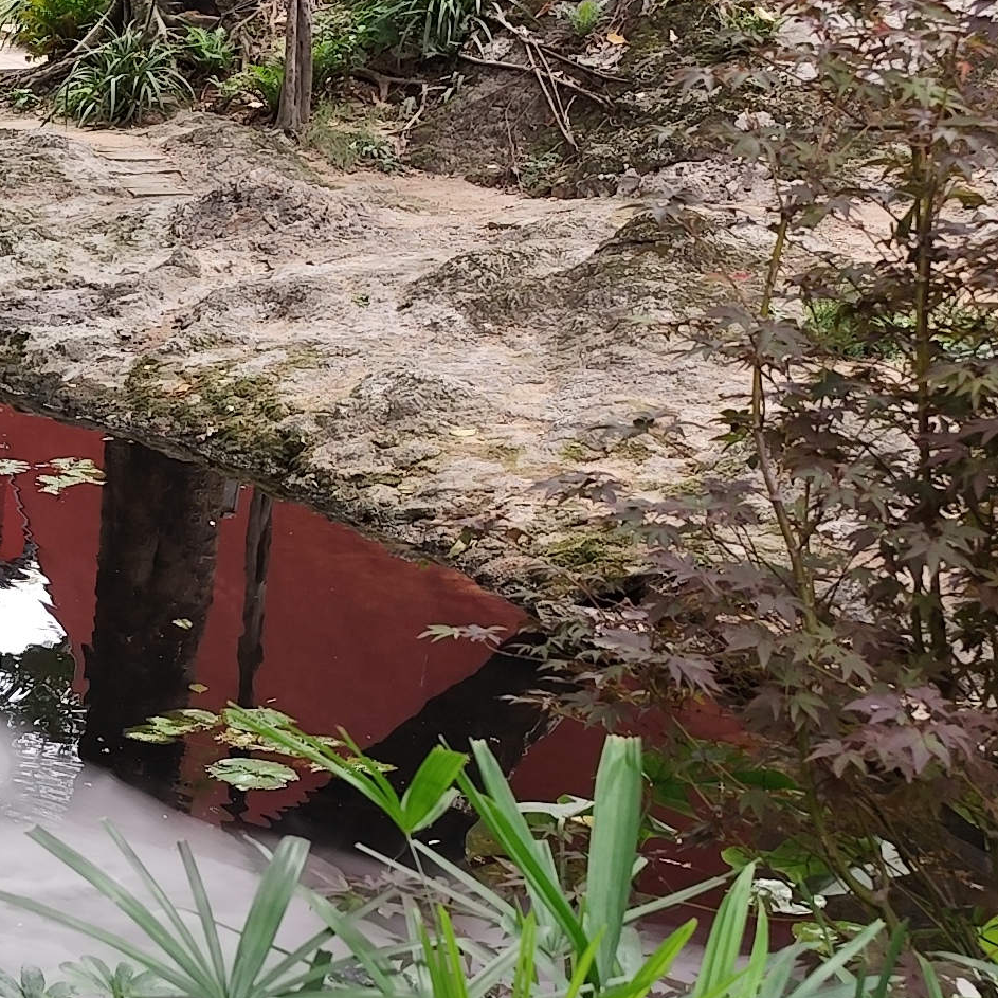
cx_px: -246
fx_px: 2870
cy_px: 569
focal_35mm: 88
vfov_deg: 19.7
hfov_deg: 18.5
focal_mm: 6.19
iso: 125
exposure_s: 1/100
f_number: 1.65
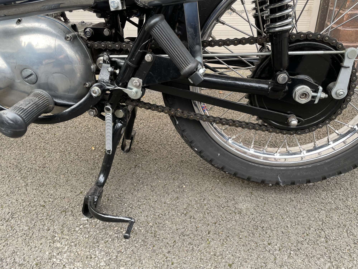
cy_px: 134
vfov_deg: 53.1
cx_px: 179
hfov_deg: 67.3
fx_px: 269
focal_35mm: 26
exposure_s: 1/121
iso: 50
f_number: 1.6
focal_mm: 4.2
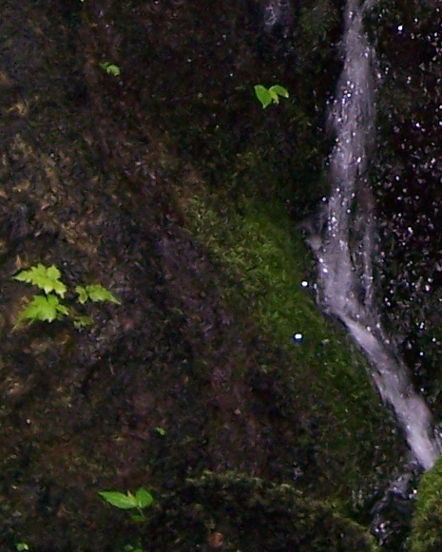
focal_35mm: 173
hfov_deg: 8.9
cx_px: 427
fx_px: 2828
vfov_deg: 10.8
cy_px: -259
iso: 140
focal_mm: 6.7
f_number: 3.4
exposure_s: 1/60
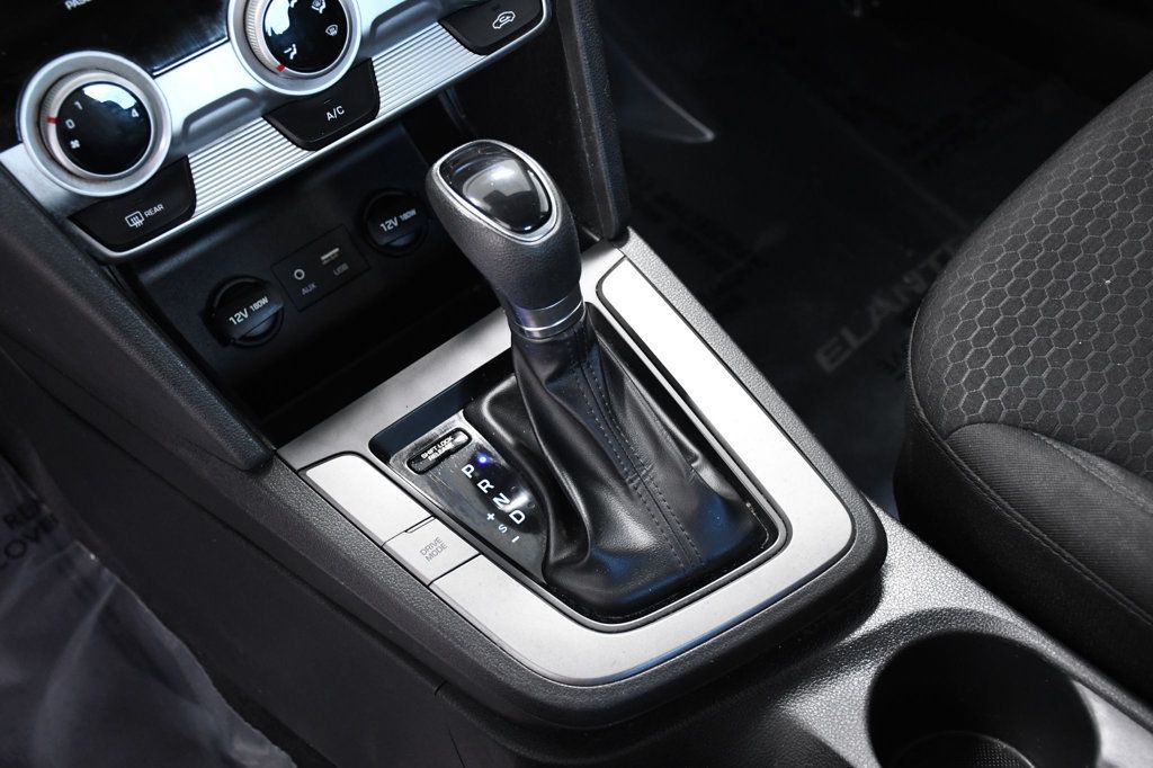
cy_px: 384
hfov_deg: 43.6
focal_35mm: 45
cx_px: 576
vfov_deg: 29.8
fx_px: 1441
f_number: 4.5
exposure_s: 1/80
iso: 2500
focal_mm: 30
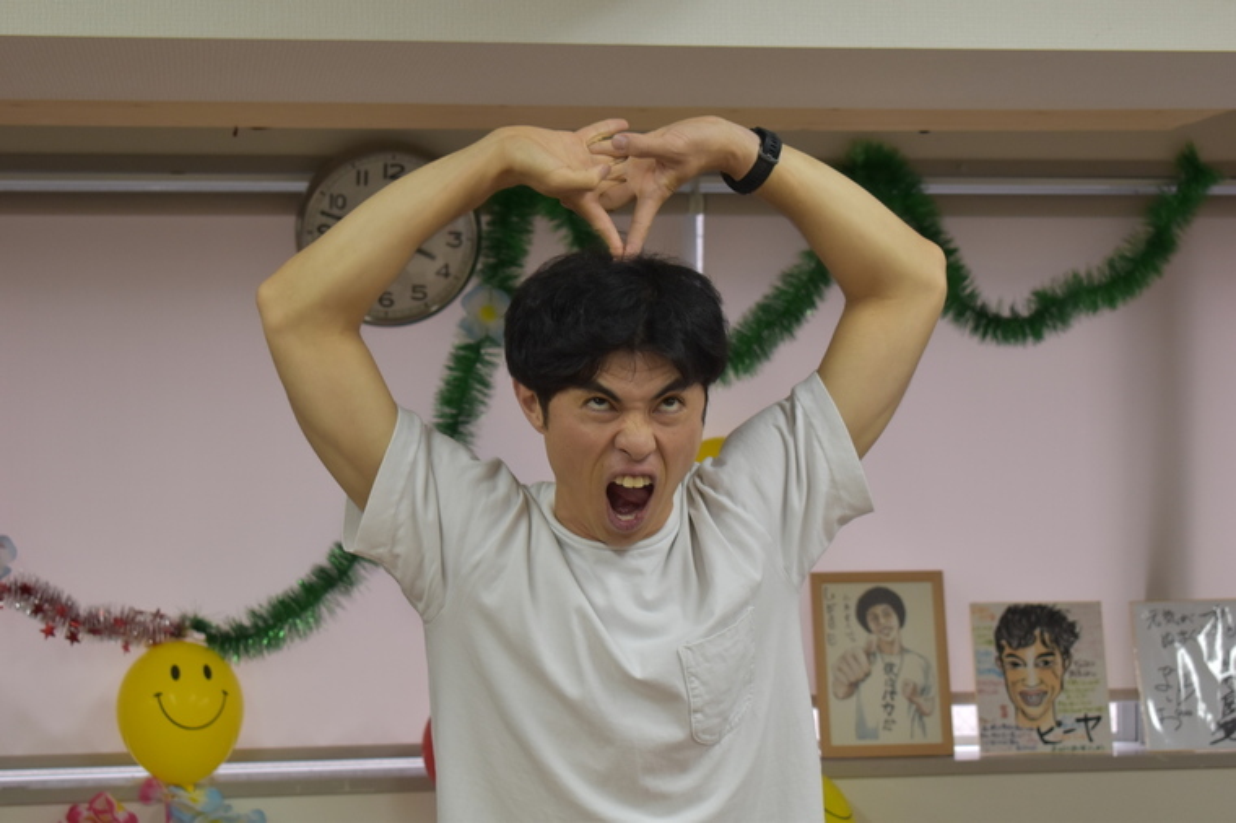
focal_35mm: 75
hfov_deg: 27.0
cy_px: 412
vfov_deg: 18.2
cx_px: 618
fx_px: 2574
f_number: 5.6
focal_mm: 50
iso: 450
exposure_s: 1/60
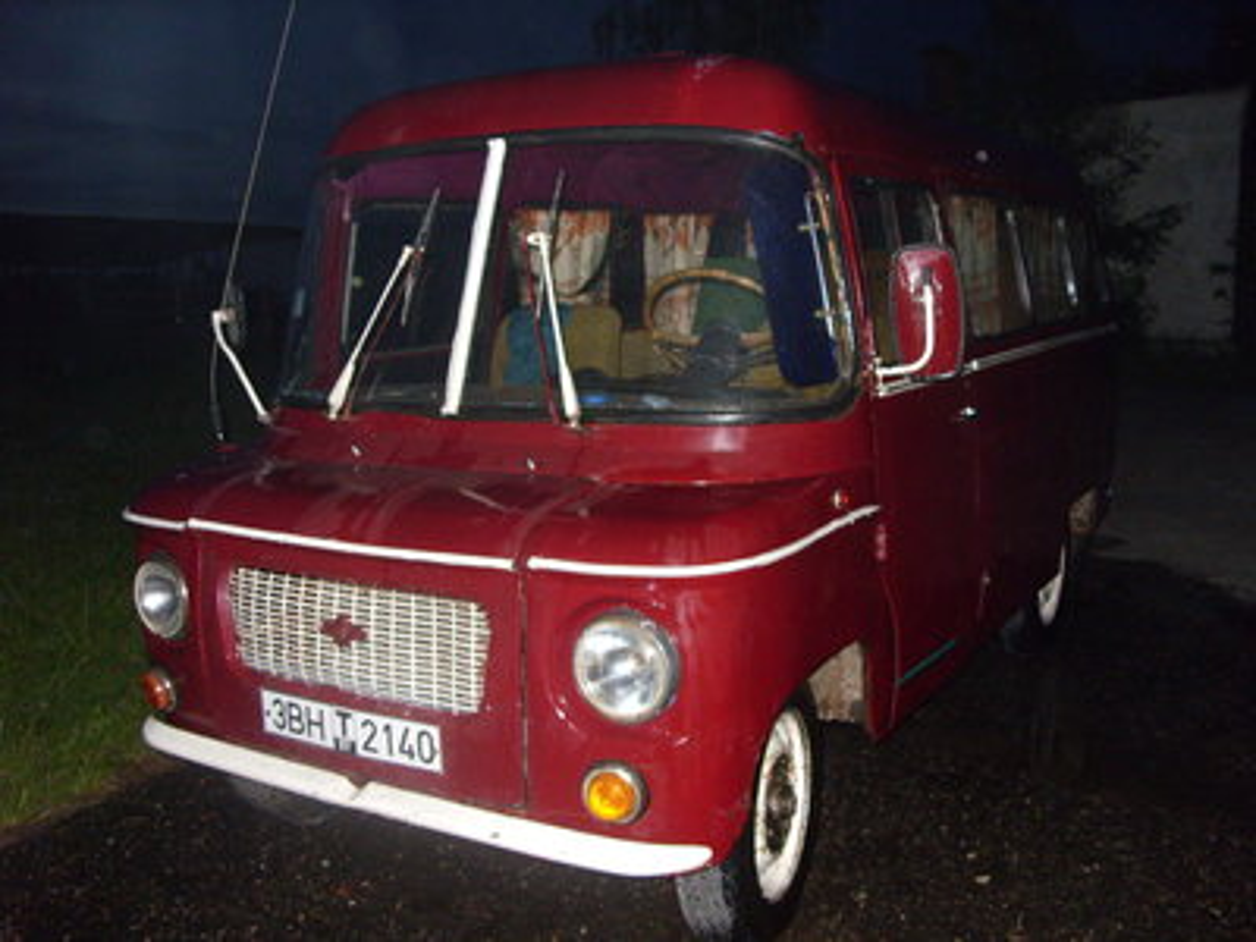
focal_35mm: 38
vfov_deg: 37.7
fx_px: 1379
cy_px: 471
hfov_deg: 49.0
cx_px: 628
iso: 400
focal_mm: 6.3
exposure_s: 1/30
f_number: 2.8
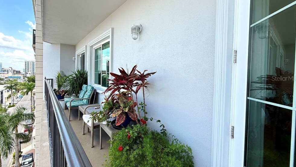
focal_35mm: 16
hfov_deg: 99.4
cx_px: 145
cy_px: 78
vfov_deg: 67.0
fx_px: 126
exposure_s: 1/333
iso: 50
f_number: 2.2
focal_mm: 2.22
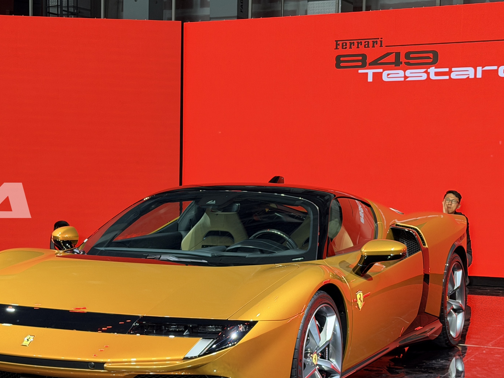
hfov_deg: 27.8
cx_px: 226
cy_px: 238
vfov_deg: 21.0
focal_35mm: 70
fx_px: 1019
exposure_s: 1/100
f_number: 1.78
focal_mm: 6.76
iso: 80
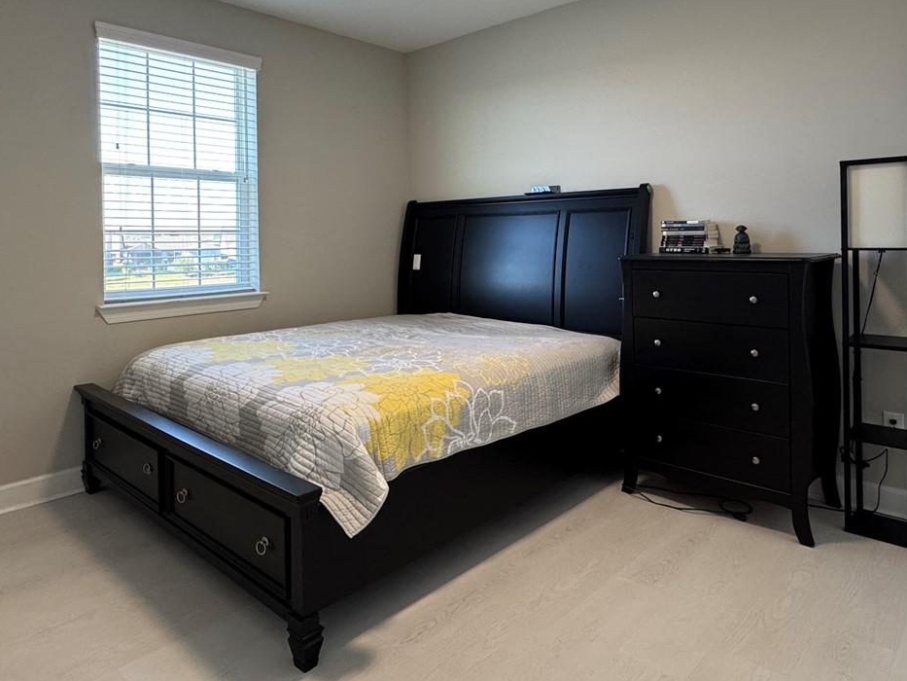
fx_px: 629
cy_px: 238
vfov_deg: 55.9
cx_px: 484
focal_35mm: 24
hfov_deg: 71.5
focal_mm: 2.22
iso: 200
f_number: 2.2
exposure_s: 1/120
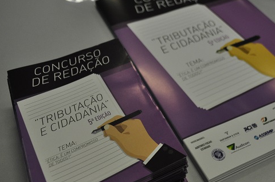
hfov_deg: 43.5
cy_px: 94
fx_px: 343
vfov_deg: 29.7
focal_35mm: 45
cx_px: 161
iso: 900
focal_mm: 24
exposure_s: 1/250
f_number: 3.8
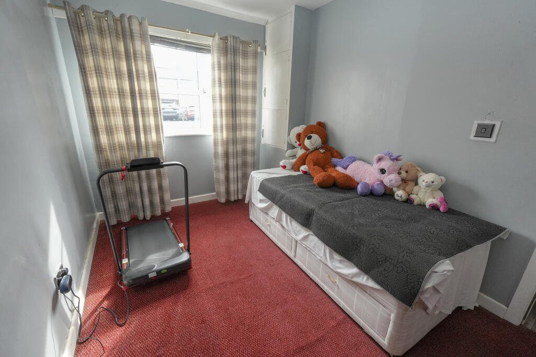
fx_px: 223
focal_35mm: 15
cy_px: 178
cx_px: 268
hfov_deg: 100.4
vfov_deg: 77.3
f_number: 4
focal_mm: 10
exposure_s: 1/160
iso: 1000
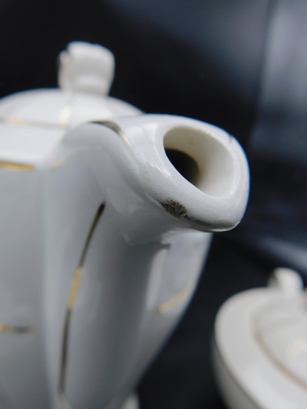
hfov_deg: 58.9
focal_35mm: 23
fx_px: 272
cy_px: 204
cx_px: 154
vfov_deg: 73.9
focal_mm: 4
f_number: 3
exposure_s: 1/80
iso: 125
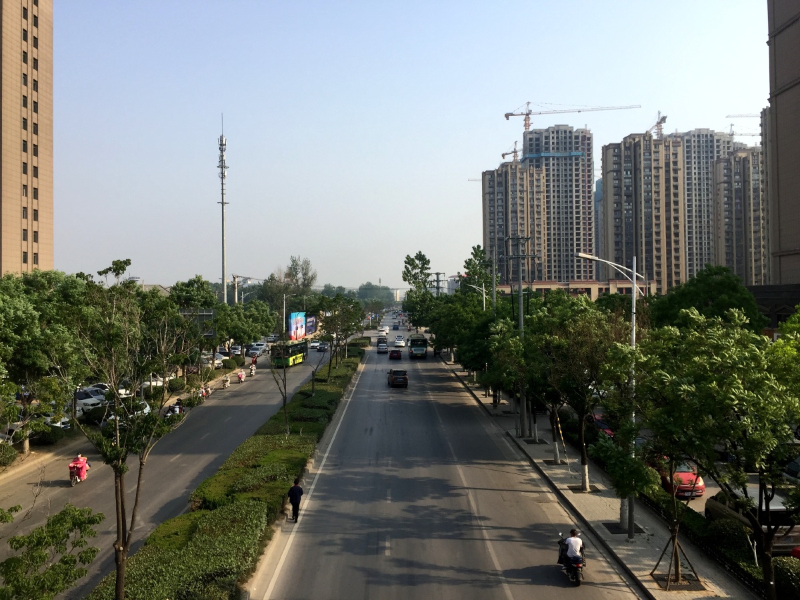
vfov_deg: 48.2
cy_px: 300
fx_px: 670
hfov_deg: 61.7
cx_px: 400
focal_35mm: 29
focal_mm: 4.15
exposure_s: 1/1364
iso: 32
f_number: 2.2
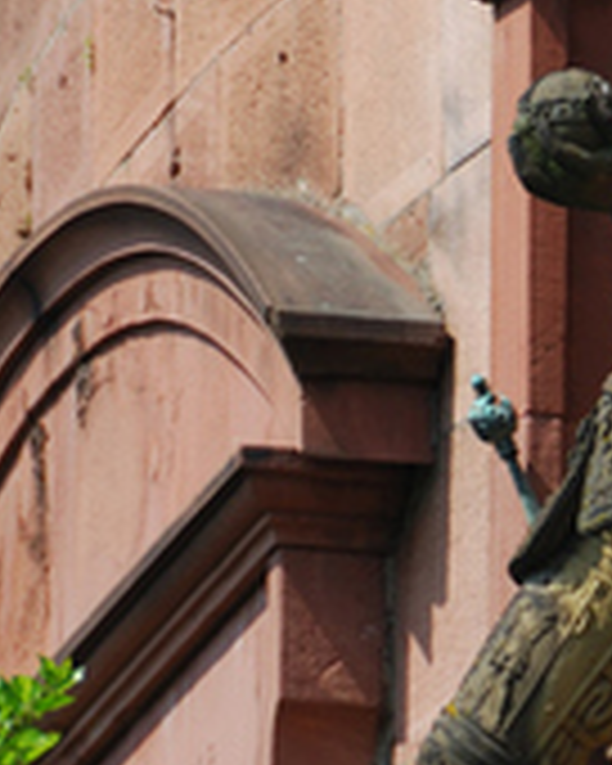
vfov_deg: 1.7
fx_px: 26218
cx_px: 504
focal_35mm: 1158
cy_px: 40
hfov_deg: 1.3
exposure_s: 1/320
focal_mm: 200
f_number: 5.6
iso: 100
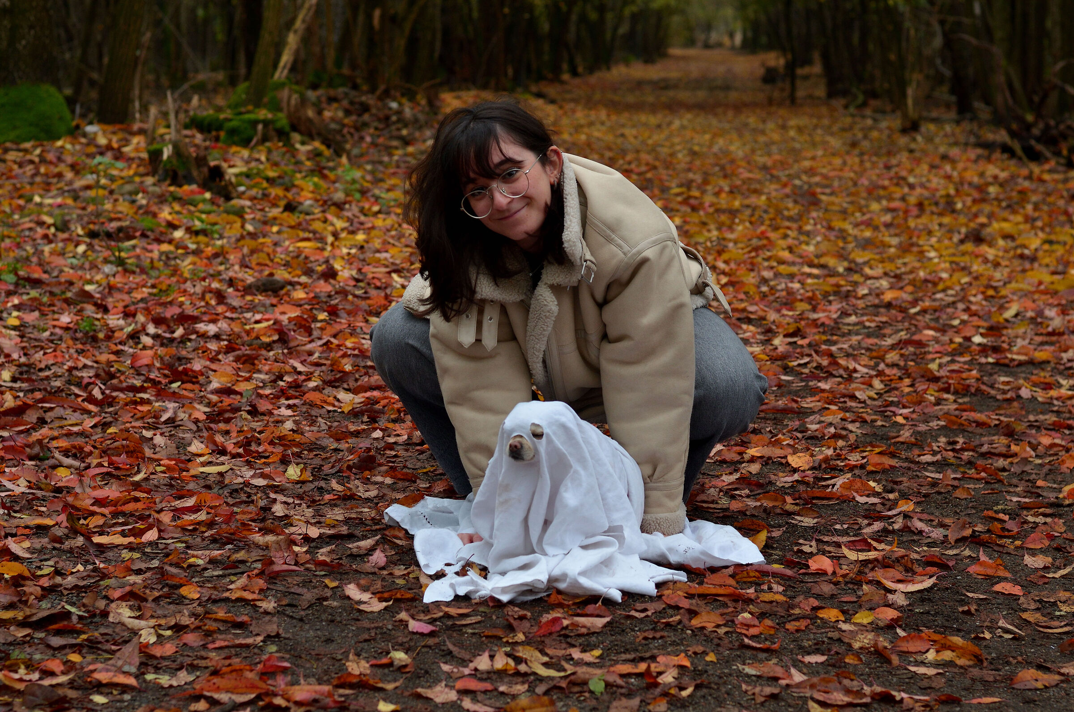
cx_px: 537
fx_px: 2233
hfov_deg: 27.0
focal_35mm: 75
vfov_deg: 18.1
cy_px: 356
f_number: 4.5
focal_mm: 50
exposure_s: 1/400
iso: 400
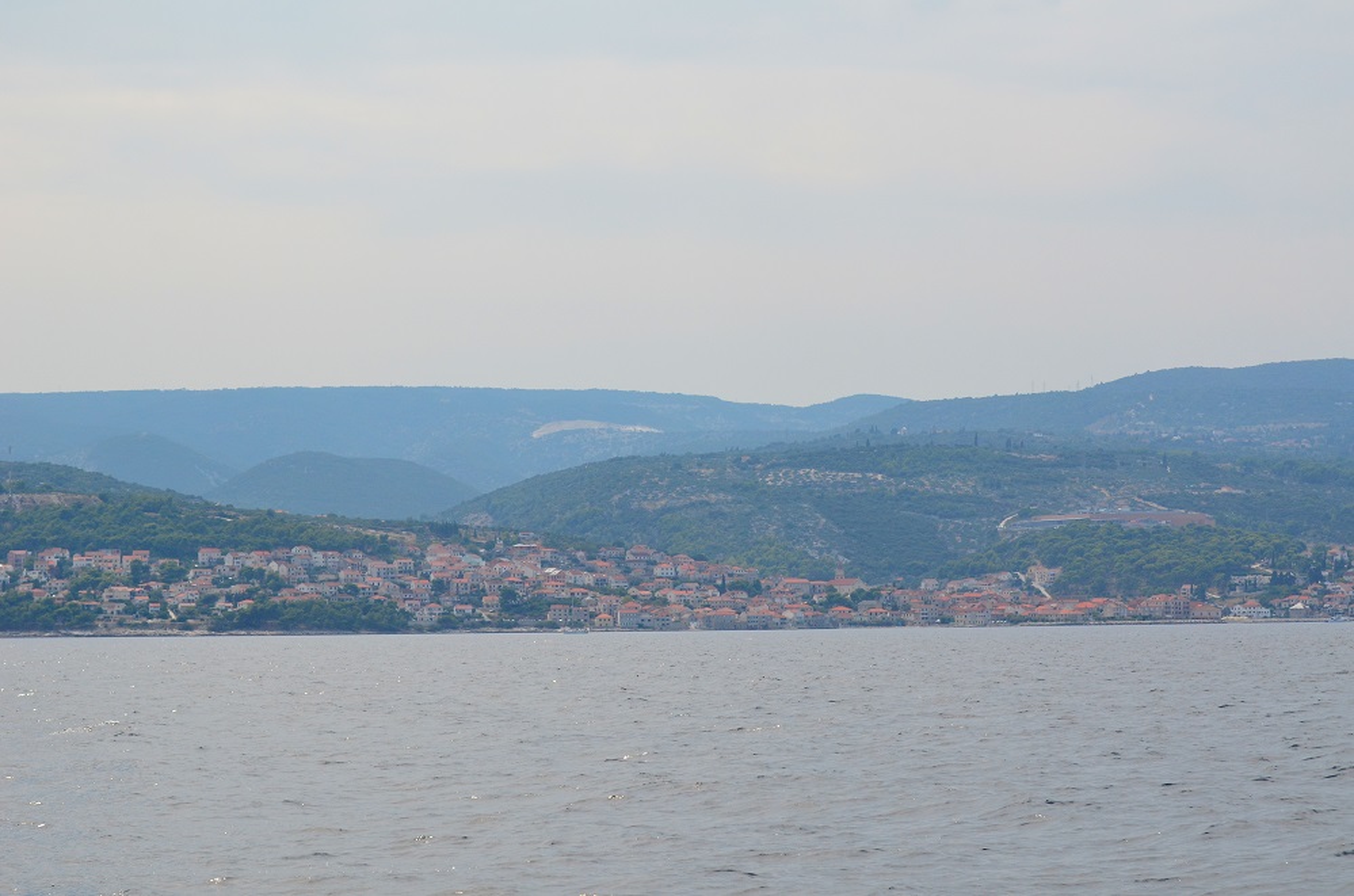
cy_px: 448
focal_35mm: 105
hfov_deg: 19.5
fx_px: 3940
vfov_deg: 13.0
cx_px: 677
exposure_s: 1/2500
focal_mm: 70
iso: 400
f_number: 5.6
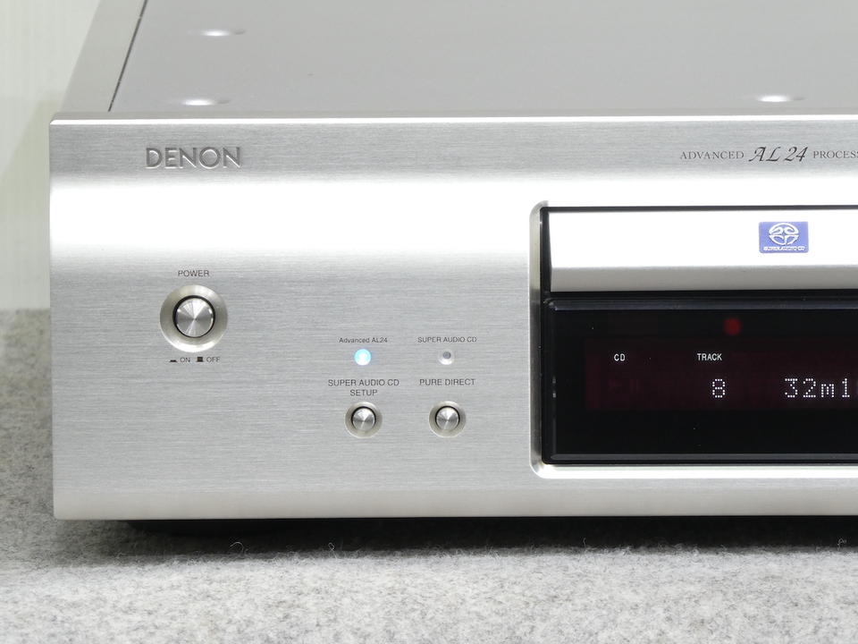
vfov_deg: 4.6
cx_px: 429
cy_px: 322
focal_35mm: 322
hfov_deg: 6.2
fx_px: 7981
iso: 200
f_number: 5.9
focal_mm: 57.7
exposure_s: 1/5
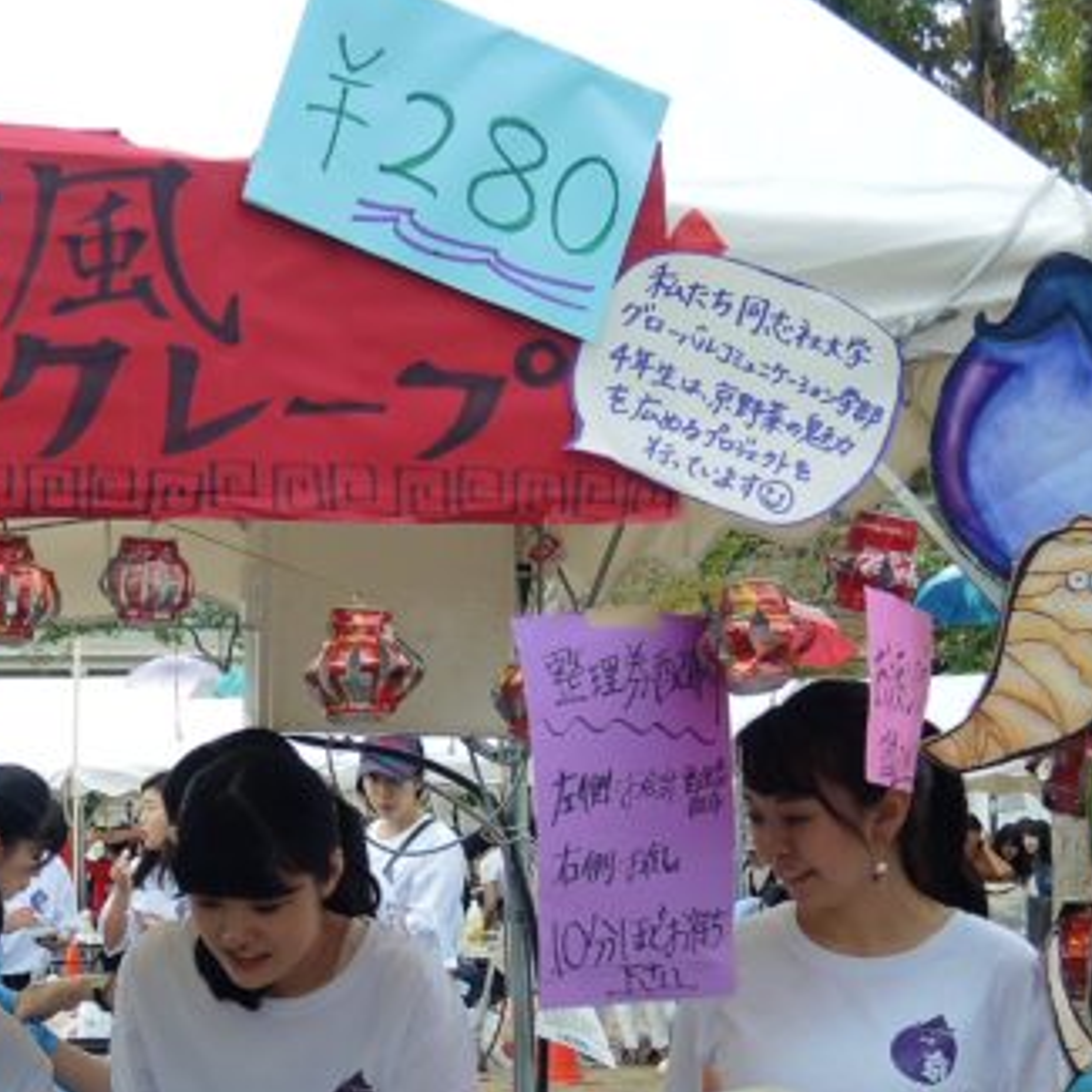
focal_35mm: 78
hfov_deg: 22.1
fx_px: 2784
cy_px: 719
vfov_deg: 22.1
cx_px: 326
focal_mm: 6
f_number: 2
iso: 80
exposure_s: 1/100
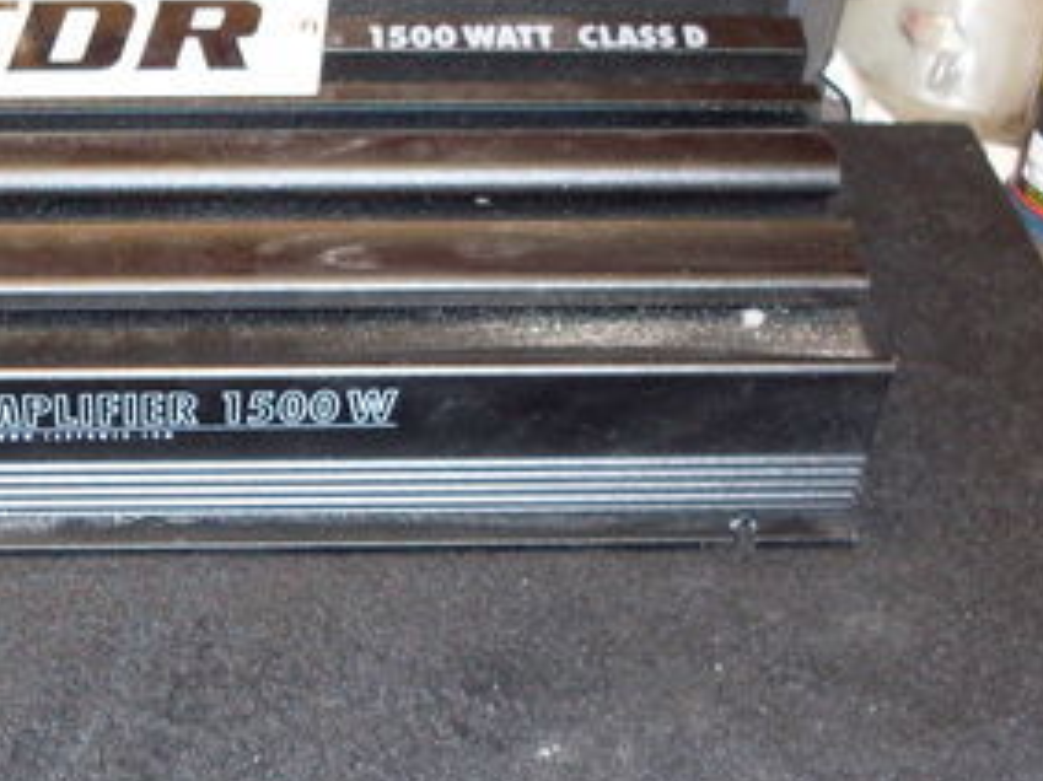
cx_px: 170
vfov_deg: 17.2
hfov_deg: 22.4
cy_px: 390
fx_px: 2590
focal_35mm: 86
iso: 100
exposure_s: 1/45
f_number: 2.8
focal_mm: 6.3
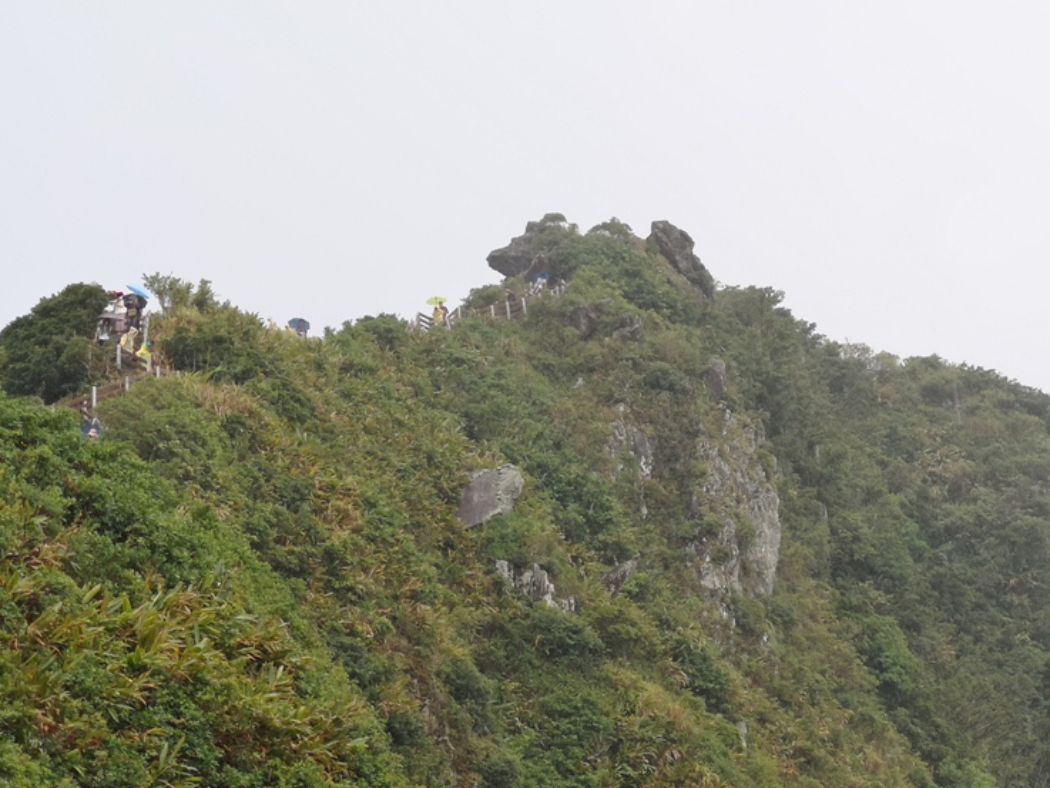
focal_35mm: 114
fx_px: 3459
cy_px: 419
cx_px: 527
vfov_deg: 13.0
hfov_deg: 17.3
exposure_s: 1/293
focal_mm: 7.48
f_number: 2.4
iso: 50
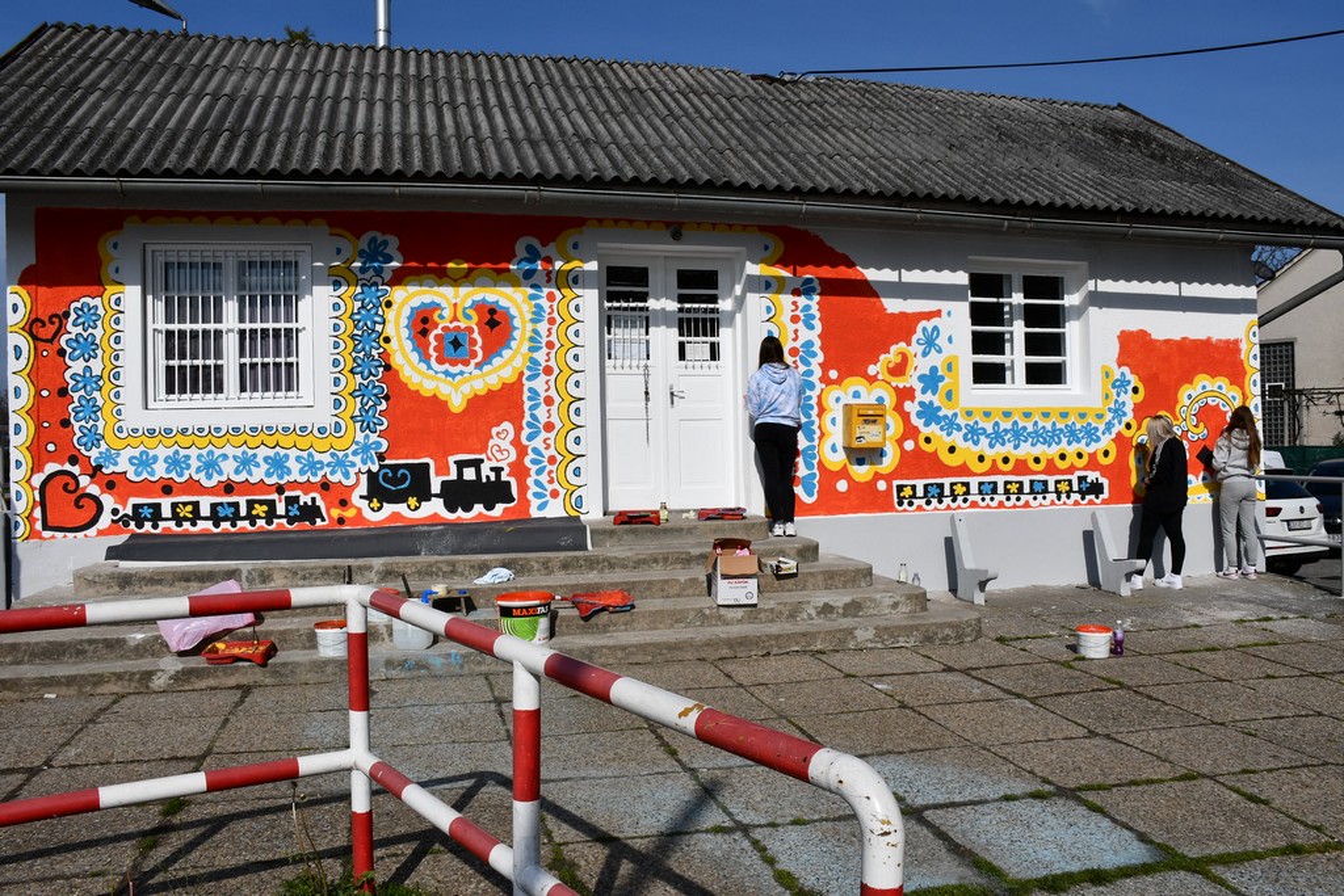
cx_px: 672
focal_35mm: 27
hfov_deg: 67.4
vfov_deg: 47.9
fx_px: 1008
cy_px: 448
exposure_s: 1/400
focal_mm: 18
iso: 100
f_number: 10
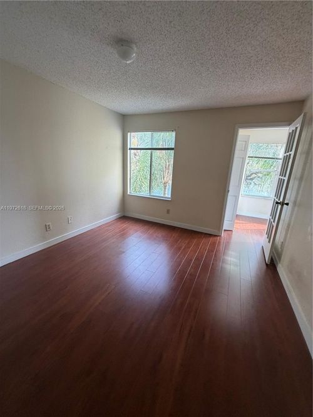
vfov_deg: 102.1
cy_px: 208
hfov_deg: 85.7
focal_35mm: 14
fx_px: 169
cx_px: 156
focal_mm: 2.22
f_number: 2.2
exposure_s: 1/120
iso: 160
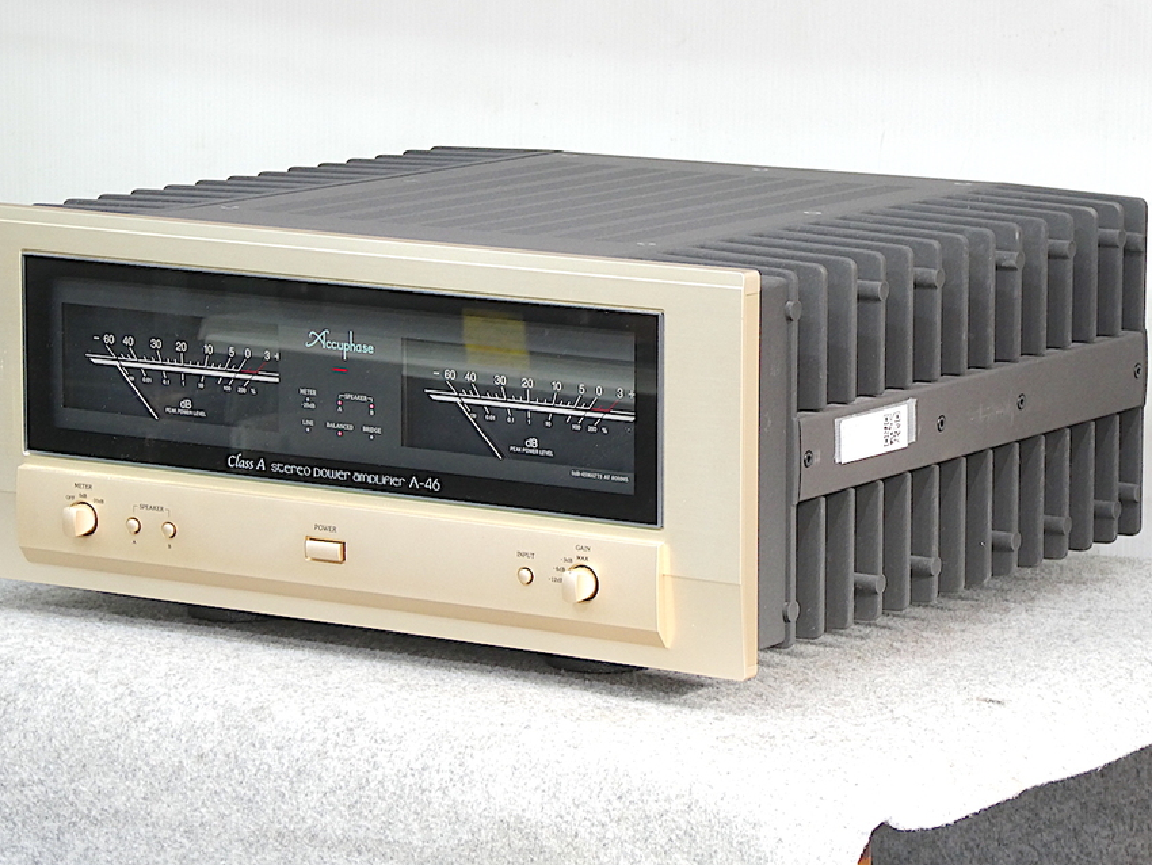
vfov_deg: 10.6
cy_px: 418
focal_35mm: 140
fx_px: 4660
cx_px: 556
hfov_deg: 14.1
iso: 200
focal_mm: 22.3
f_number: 5.2
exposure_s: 1/8
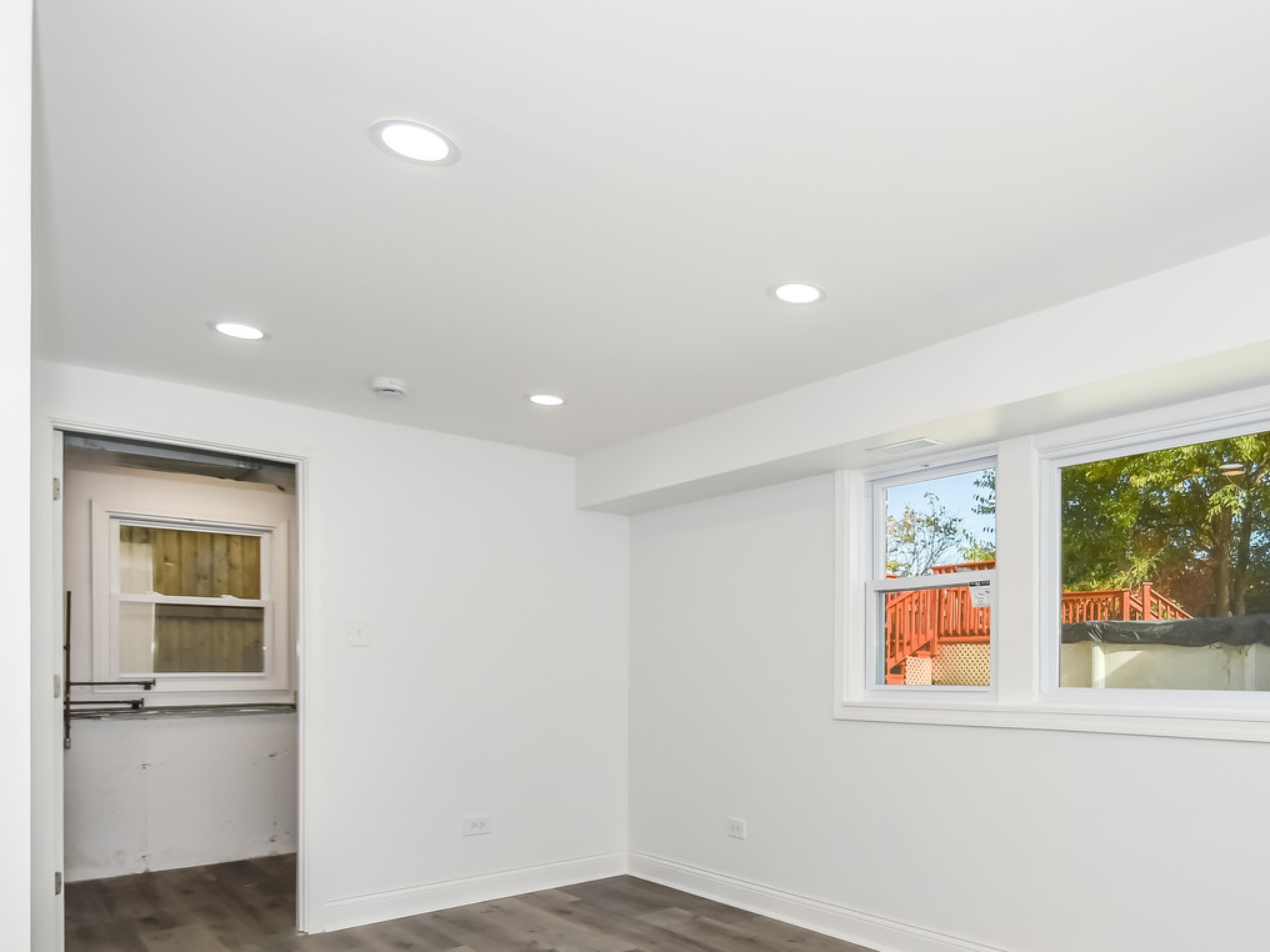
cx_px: 874
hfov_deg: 71.2
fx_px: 844
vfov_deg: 57.9
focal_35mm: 23
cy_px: 613
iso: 400
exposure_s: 1/1250
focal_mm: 10
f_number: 8
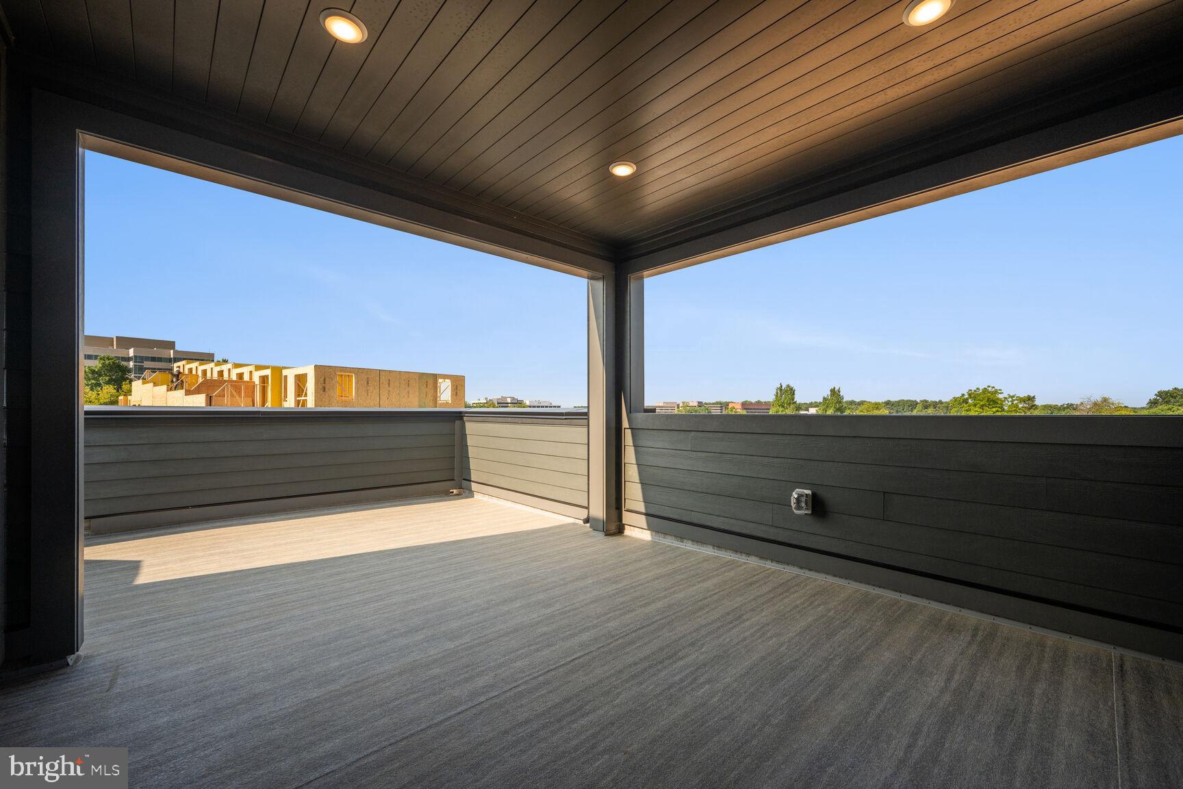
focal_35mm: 14
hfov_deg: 104.3
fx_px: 460
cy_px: 394
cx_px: 592
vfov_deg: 81.2
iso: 200
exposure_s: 1/250
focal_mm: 14
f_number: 9
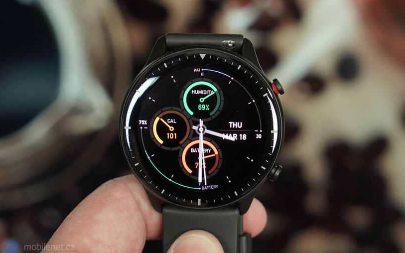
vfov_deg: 24.0
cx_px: 205
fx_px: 596
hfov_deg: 37.5
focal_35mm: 54
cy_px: 123
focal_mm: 52
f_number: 5
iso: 2500
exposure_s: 1/160
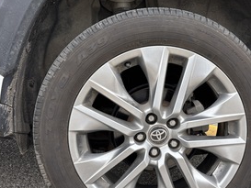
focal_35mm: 40
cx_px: 150
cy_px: 119
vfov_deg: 35.8
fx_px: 290
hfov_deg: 46.5
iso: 50
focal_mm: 5.96
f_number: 1.6
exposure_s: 1/402
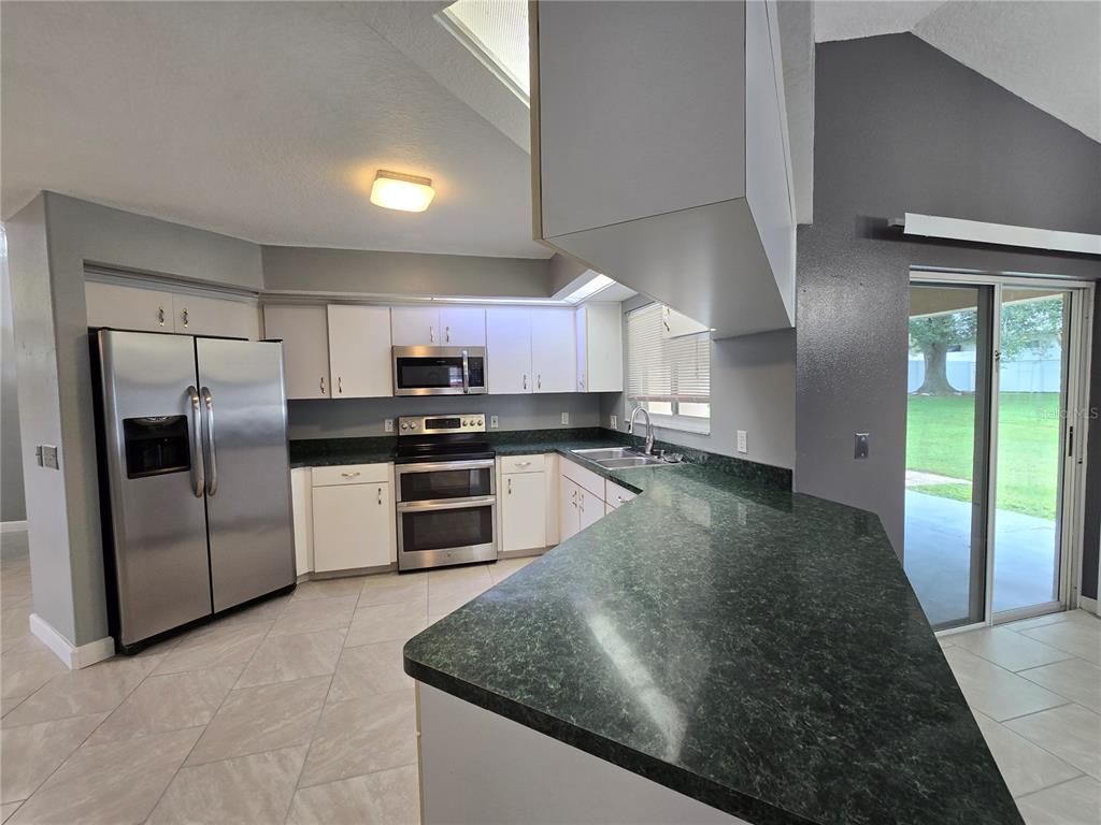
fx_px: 413
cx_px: 550
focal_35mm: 13
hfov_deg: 106.2
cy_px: 412
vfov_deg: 89.9
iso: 125
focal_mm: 2.2
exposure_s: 1/60
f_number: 2.2
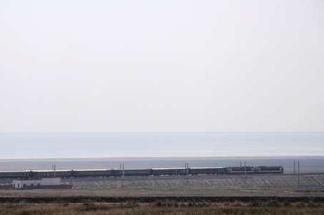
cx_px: 102
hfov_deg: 11.3
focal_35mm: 182
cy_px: 106
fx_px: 1633
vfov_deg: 7.5
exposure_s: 1/1600
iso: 200
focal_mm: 85
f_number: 6.3
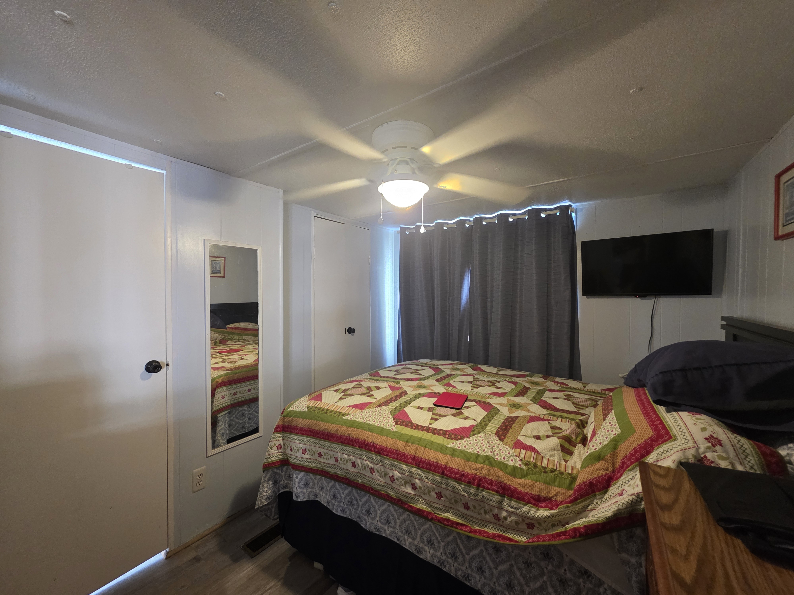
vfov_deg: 89.9
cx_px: 397
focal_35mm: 13
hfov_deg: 106.2
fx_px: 298
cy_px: 298
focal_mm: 2.2
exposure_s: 1/60
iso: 500
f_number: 1.9
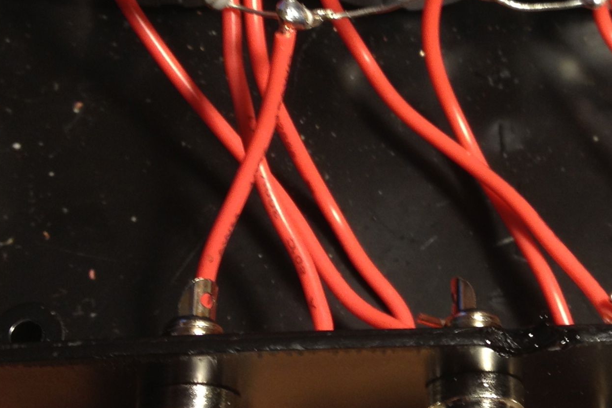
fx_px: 1615
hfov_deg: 21.0
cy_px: 141
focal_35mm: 95
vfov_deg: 14.4
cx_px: 565
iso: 50
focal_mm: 4.28
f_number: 2.4
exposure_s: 1/20
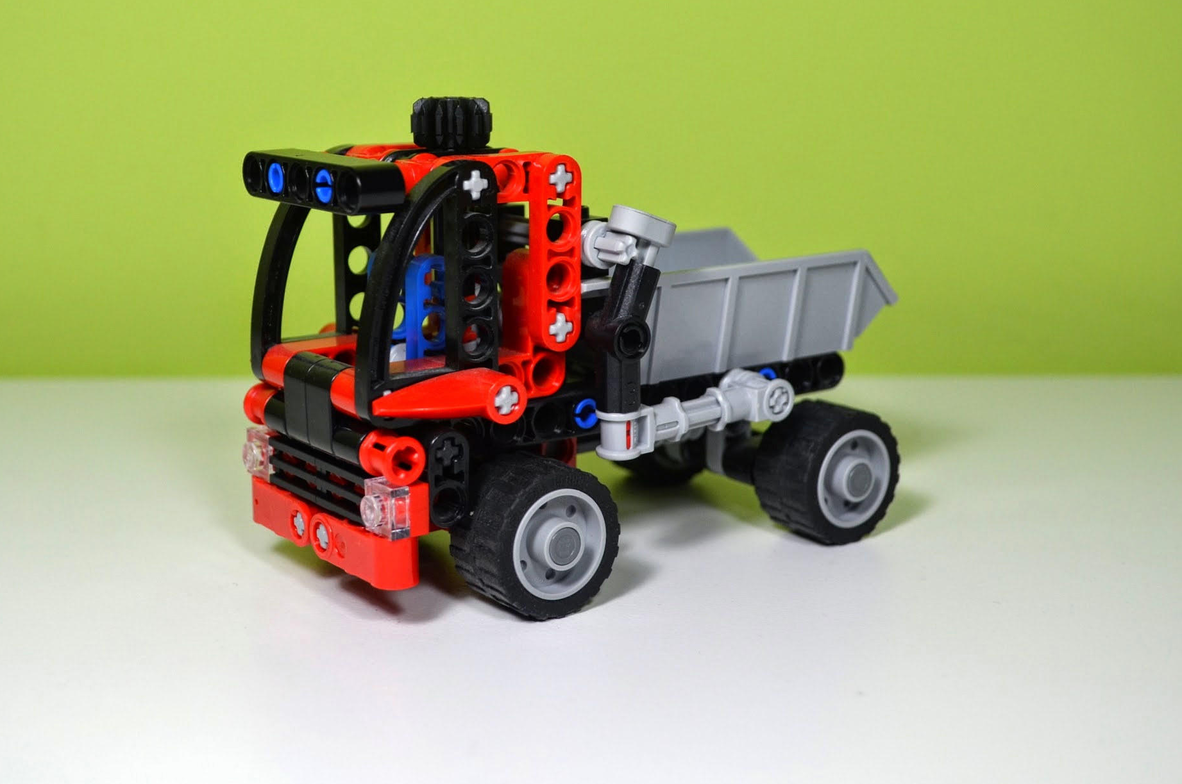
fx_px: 1639
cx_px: 526
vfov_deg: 26.9
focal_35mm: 50
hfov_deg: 39.6
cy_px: 352
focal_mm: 30
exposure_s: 1/125
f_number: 5.6
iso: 400
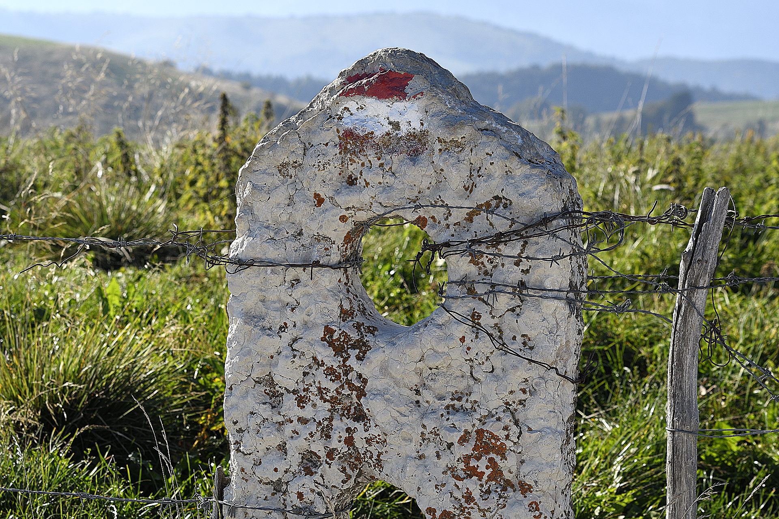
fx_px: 2272
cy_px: 260
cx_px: 390
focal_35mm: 105
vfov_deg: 13.0
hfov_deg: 19.5
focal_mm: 70
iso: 100
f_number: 7.1
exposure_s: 1/320
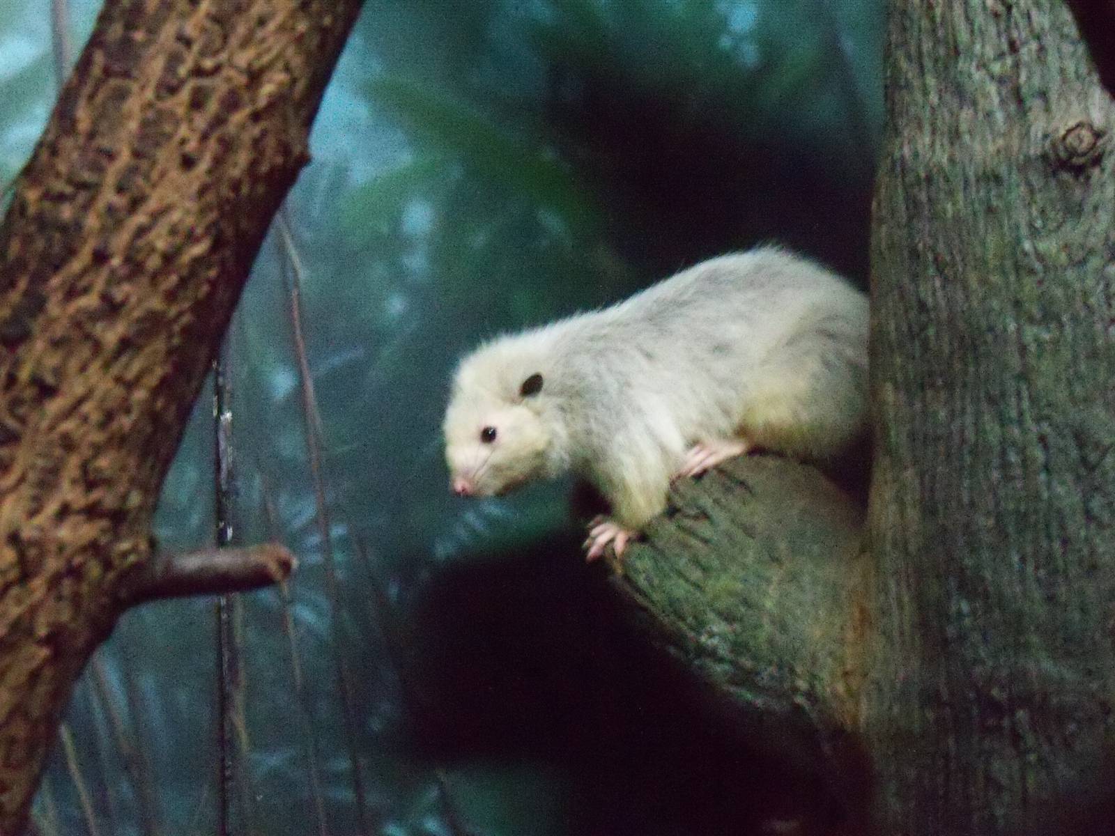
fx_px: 2255
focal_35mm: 70
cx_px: 558
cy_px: 418
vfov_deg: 21.0
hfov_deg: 27.8
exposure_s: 1/2
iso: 1600
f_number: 4.1
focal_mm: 12.3
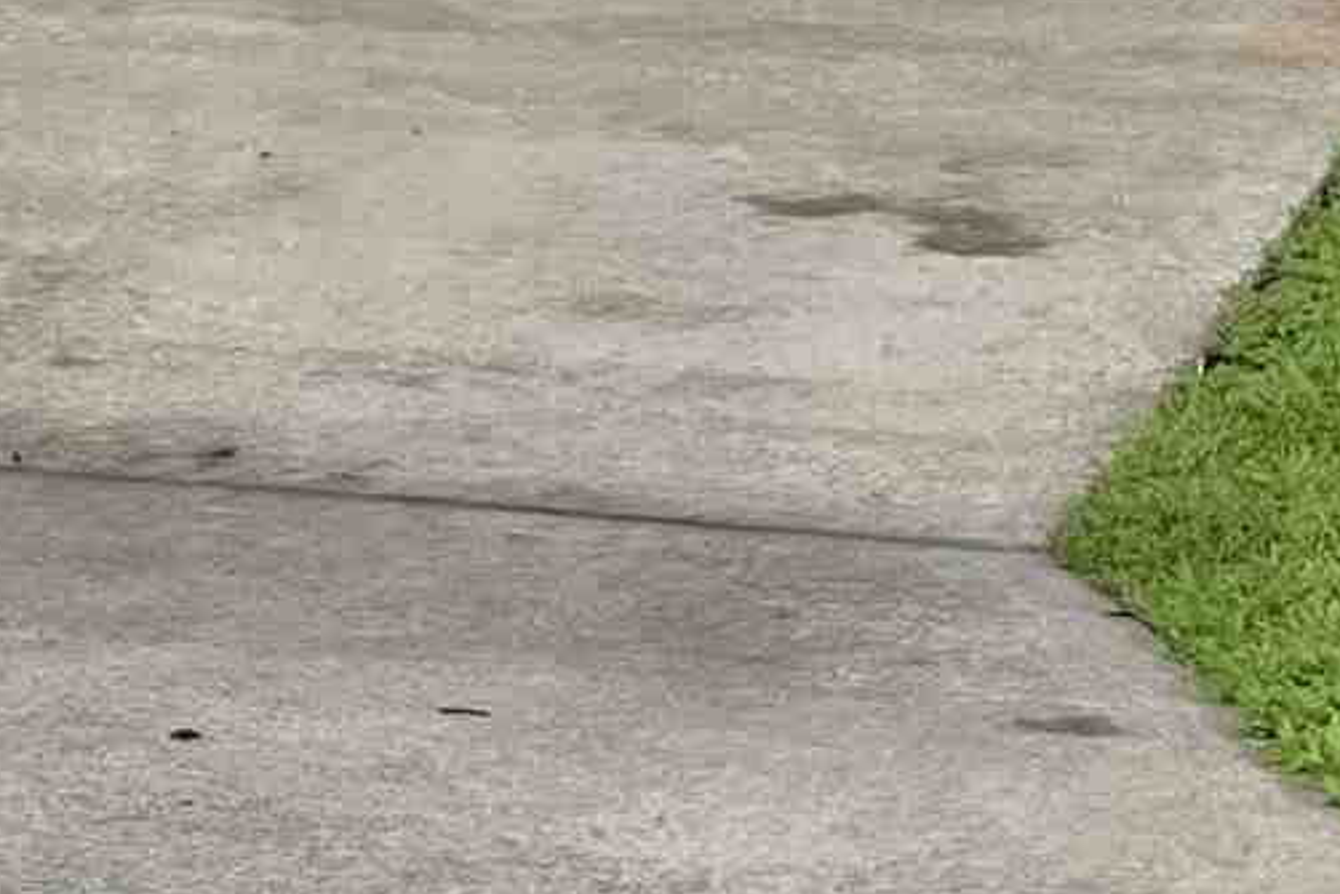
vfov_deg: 4.1
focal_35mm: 331
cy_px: -958
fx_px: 12323
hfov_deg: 6.1
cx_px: -1324
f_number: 2
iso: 32
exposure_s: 1/1916
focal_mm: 6
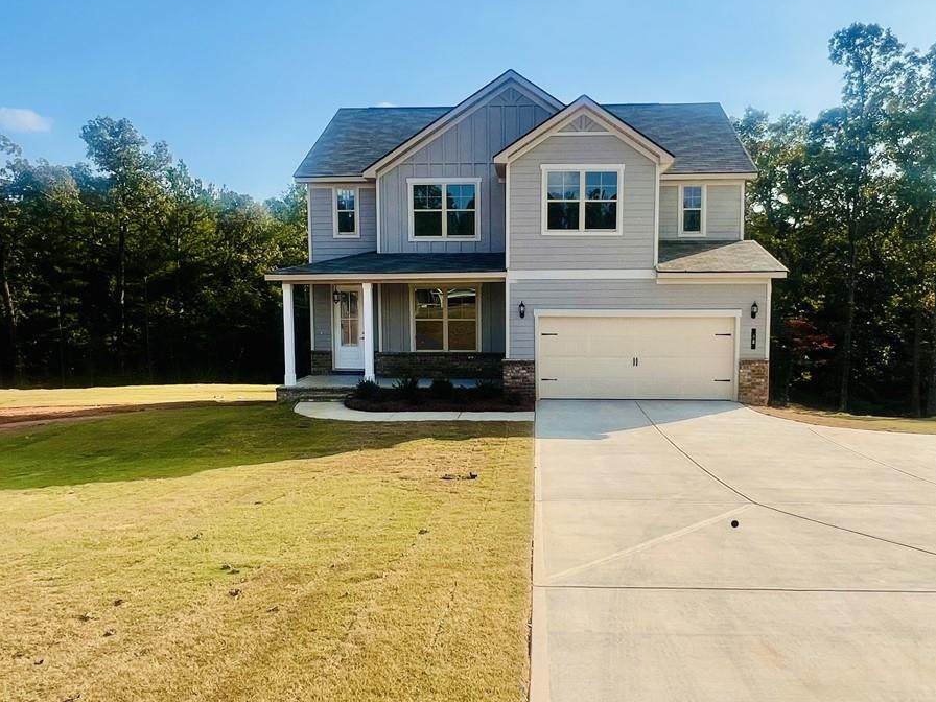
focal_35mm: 24
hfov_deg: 71.4
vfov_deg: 56.8
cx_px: 517
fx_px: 649
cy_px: 334
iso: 32
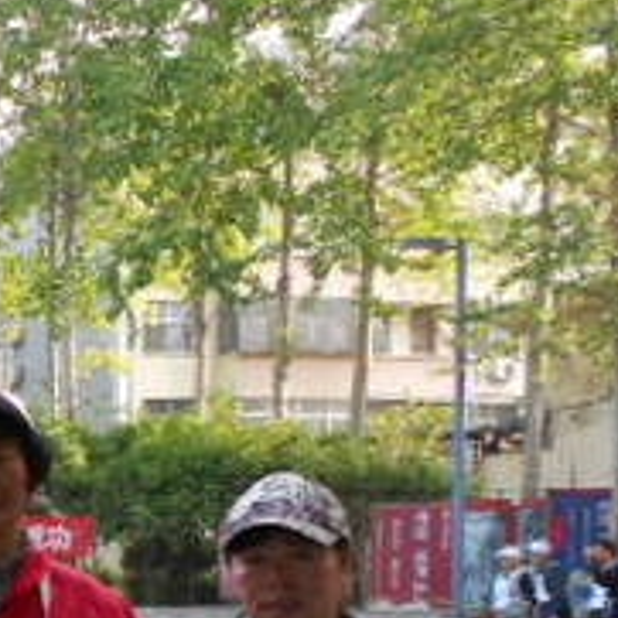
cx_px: -355
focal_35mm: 76
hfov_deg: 19.3
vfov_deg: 22.2
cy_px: 550
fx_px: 1535
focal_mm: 4.6
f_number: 3.2
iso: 80
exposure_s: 1/80
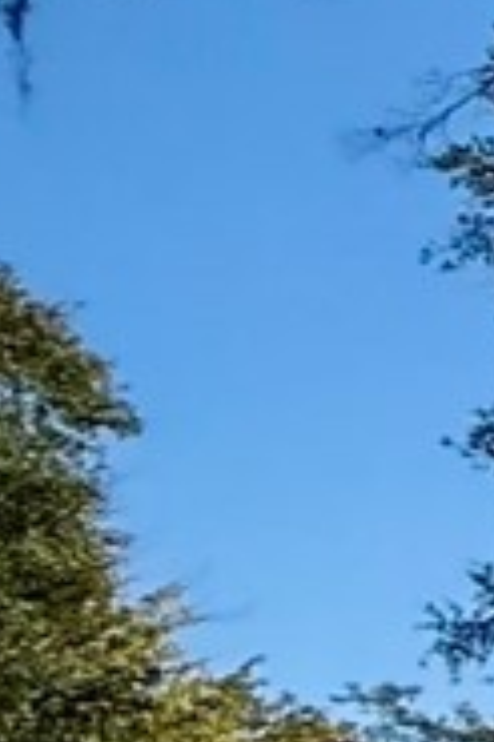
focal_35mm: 126
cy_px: 682
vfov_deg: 16.1
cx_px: 2827
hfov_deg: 5.5
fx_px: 2598
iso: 64
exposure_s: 1/3460
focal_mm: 2.22
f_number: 2.2
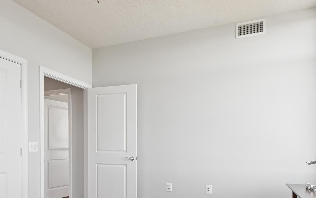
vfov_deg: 46.5
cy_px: 161
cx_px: 156
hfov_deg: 72.5
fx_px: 215
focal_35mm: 25
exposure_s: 1/20
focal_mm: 16
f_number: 8
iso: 200
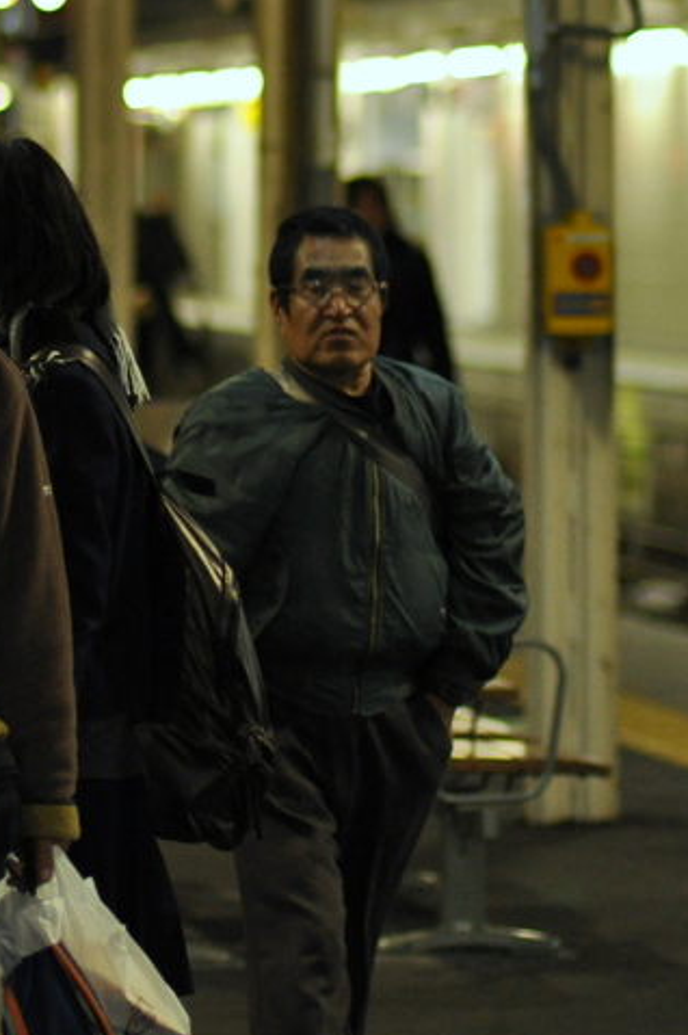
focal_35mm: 273
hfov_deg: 5.0
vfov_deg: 7.5
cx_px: 13
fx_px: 7839
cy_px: 219
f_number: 1.8
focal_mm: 85
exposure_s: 1/100
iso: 900
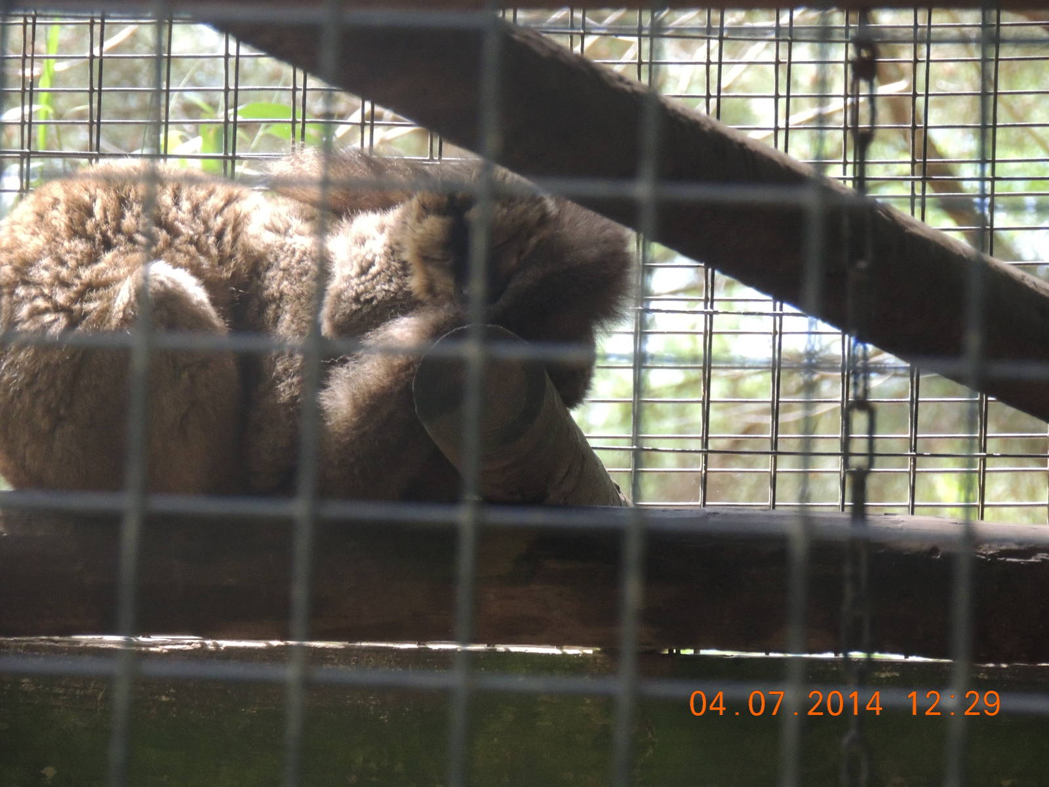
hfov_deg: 6.6
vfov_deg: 5.0
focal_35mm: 300
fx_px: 9091
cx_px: 524
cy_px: 394
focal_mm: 53.5
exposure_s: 1/250
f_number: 4.8
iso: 800
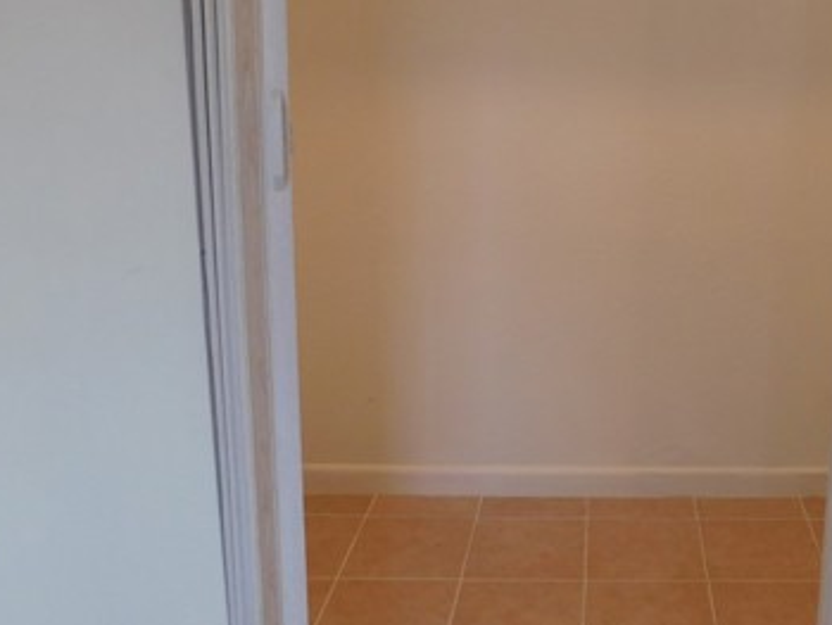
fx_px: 1010
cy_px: 185
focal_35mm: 42
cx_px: 616
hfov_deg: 43.4
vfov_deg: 33.9
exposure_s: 1/40
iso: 125
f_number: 3
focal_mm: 4
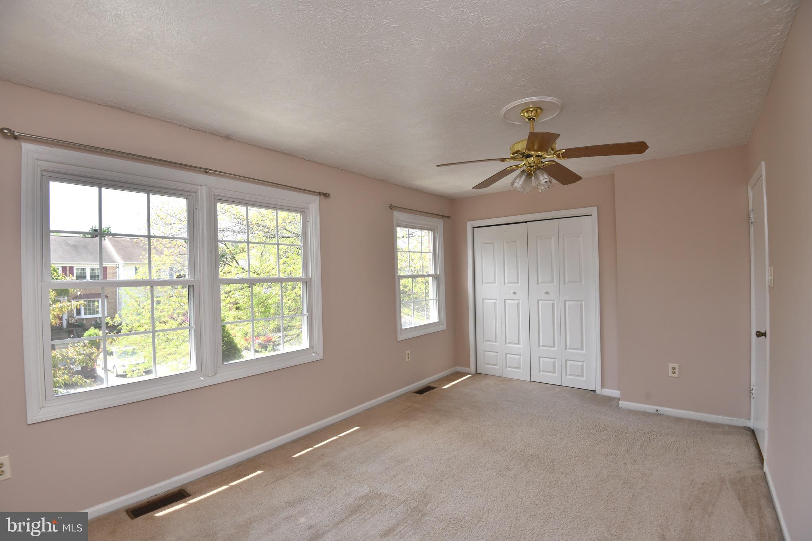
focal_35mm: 16
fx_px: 361
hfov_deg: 96.7
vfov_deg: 73.7
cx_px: 406
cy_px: 270
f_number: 7.1
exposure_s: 1/200
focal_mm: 16
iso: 200
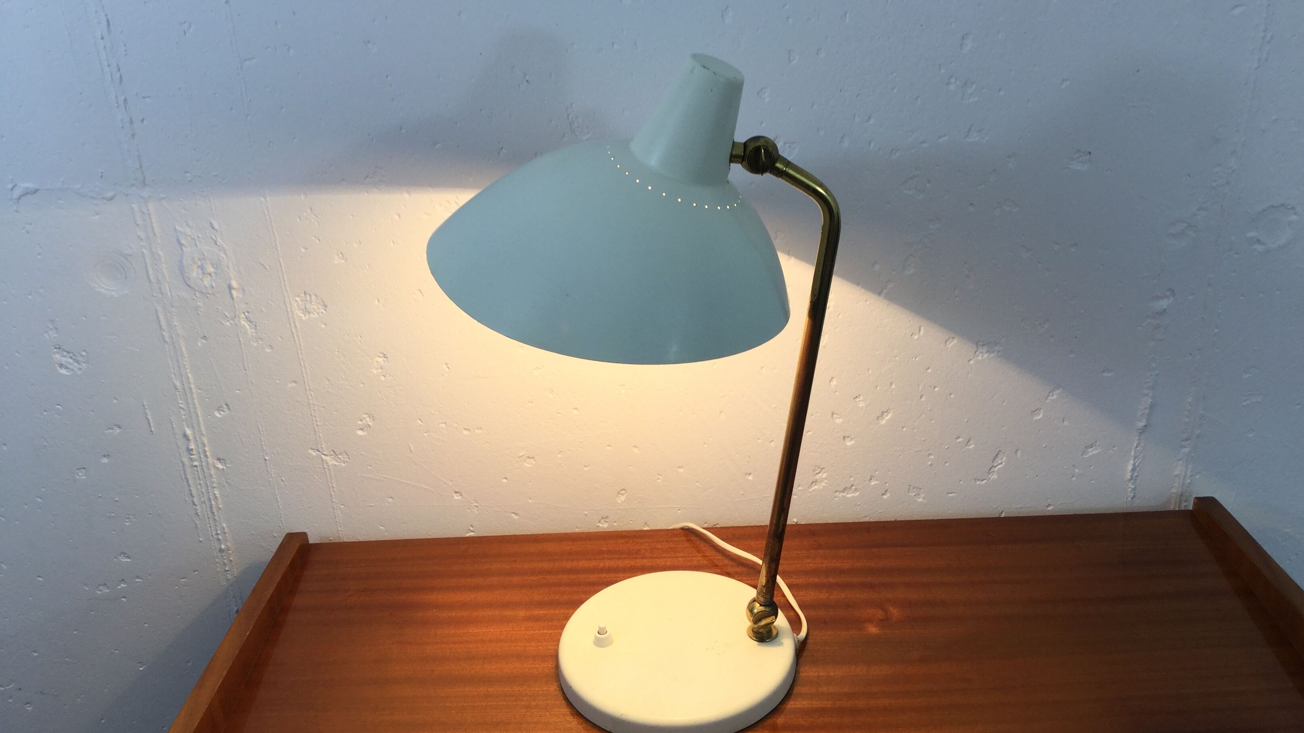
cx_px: 654
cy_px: 376
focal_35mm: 34
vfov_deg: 34.7
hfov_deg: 58.0
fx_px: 1176
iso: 25
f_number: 2.4
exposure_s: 1/50
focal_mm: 3.3
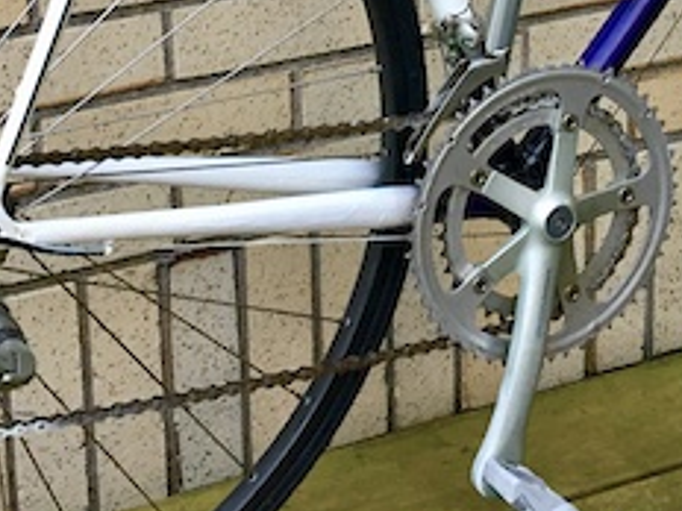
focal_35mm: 100
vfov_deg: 14.4
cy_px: -68
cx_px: 350
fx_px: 1970
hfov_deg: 19.6
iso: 25
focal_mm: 4.15
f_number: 2.2
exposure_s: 1/15
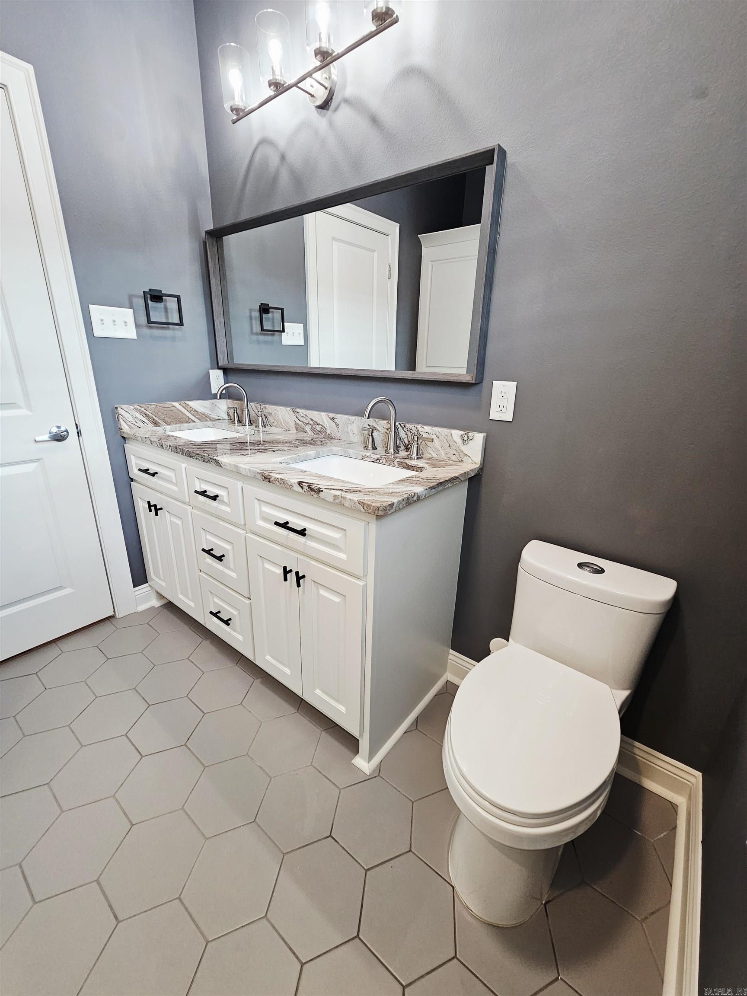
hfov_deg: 89.9
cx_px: 374
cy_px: 498
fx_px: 374
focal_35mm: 13
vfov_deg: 106.2
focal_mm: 2.2
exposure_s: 1/60
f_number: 2.2
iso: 200
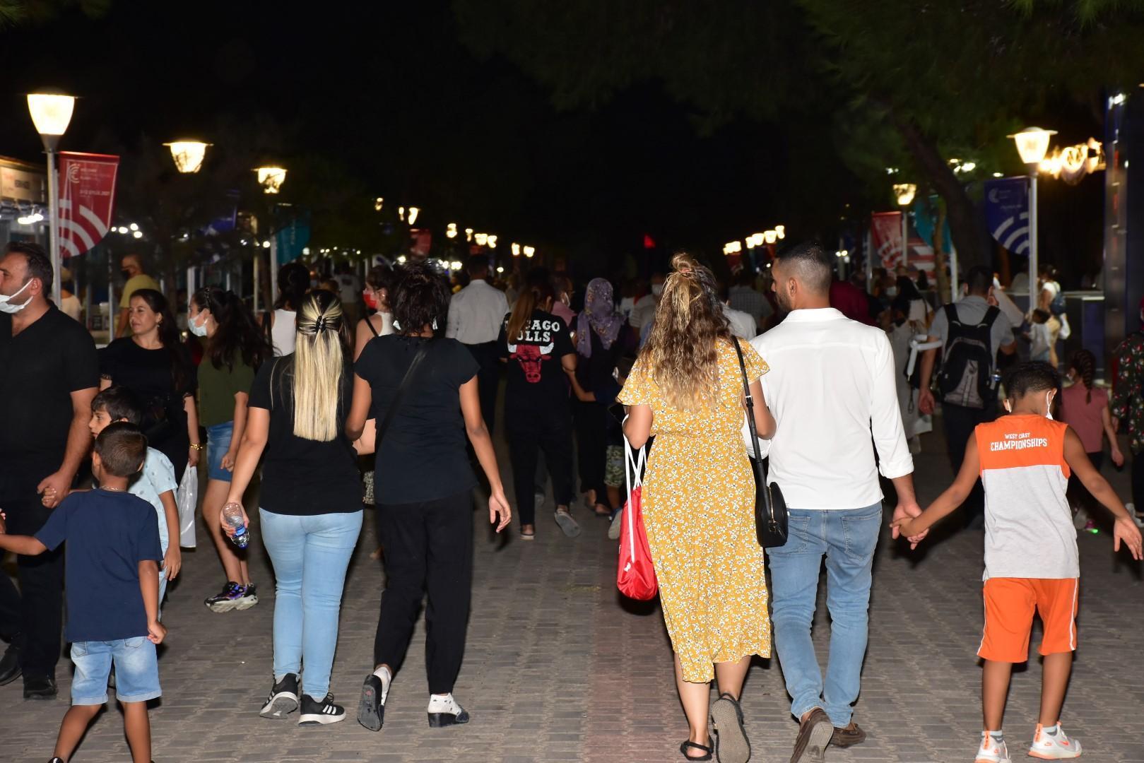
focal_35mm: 105
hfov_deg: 19.5
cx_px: 572
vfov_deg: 13.0
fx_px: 3337
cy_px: 382
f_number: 7.1
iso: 1000
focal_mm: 70
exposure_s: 1/60
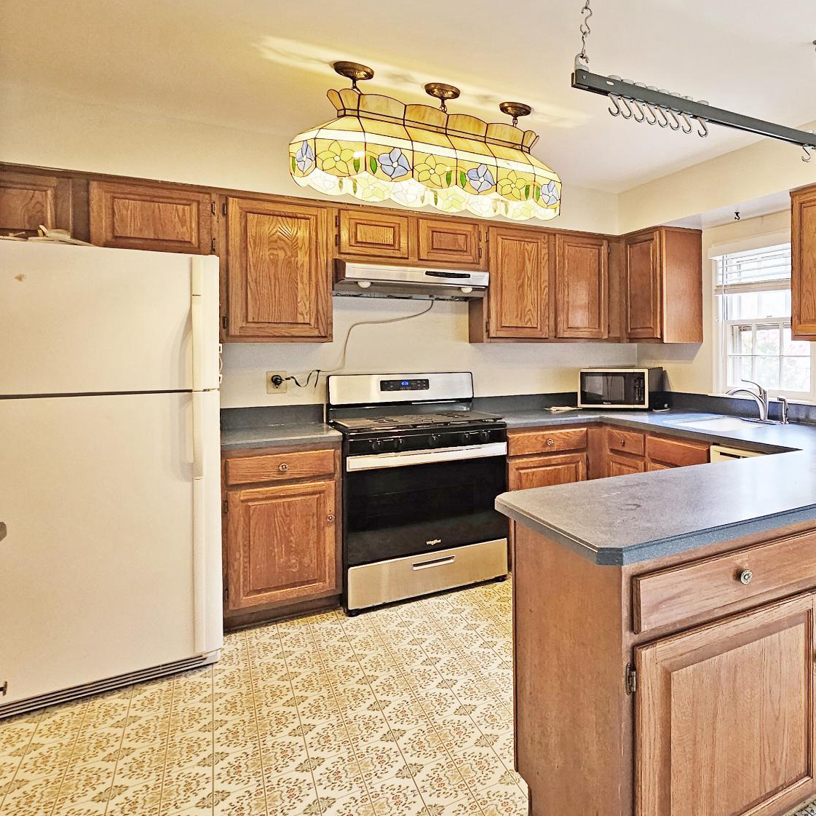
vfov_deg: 72.1
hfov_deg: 60.6
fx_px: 560
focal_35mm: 21
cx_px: 740
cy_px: 408
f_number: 2.2
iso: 125
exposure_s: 1/60
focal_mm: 2.2
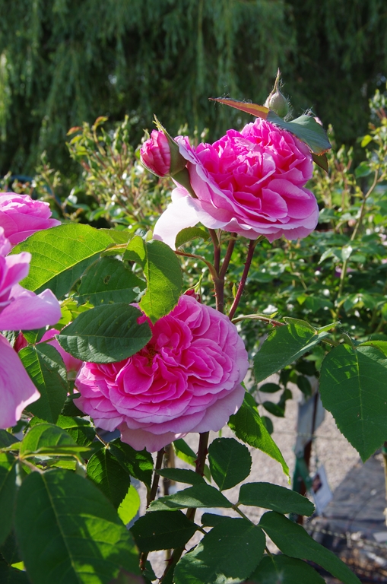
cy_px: 292
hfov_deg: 28.8
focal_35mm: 46
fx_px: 753
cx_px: 194
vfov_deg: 42.4
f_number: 11
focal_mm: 31
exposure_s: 1/100
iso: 200
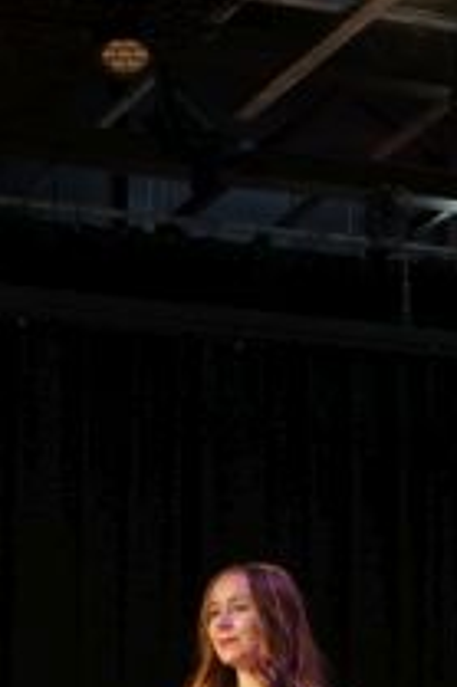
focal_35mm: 143
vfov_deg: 13.6
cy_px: 996
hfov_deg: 9.6
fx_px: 2718
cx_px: 330
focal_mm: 31
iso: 1000
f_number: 4
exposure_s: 1/160
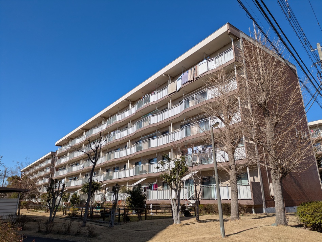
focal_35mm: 25
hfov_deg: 69.4
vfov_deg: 54.9
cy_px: 121
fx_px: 233
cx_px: 161
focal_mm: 5.43
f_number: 1.89
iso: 41
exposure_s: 1/3953
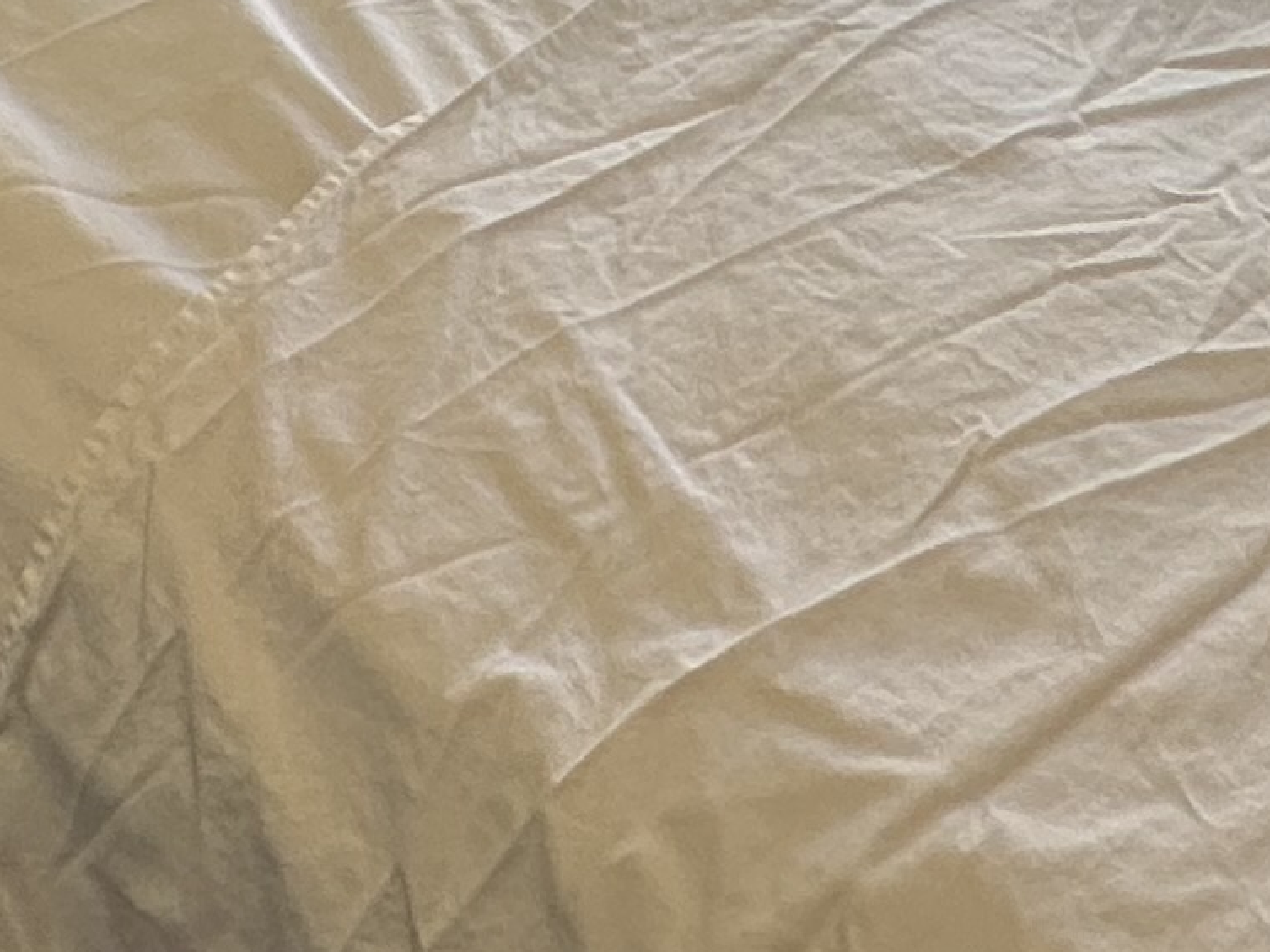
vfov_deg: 13.5
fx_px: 2750
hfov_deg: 26.0
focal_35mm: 75
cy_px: -1418
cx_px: 509
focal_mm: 2.22
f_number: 2.2
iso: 40
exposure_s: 1/274
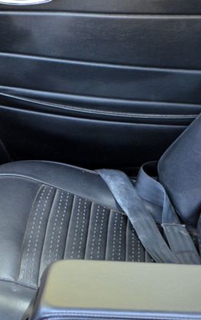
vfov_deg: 22.3
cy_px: 159
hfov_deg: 14.1
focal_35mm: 93
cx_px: 79
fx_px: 814
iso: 1100
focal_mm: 40
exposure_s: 1/30
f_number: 5.3
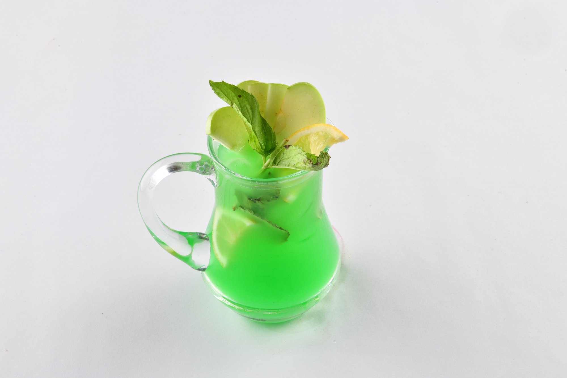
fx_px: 1102
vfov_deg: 19.5
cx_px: 284
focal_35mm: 70
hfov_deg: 28.8
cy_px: 189
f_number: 22
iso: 80
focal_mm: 70
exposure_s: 1/160
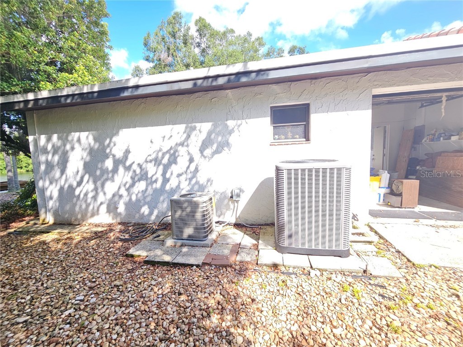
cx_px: 232
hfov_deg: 106.2
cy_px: 174
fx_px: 174
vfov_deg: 89.9
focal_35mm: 13
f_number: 2.2
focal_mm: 2.2
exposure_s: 1/271
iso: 50
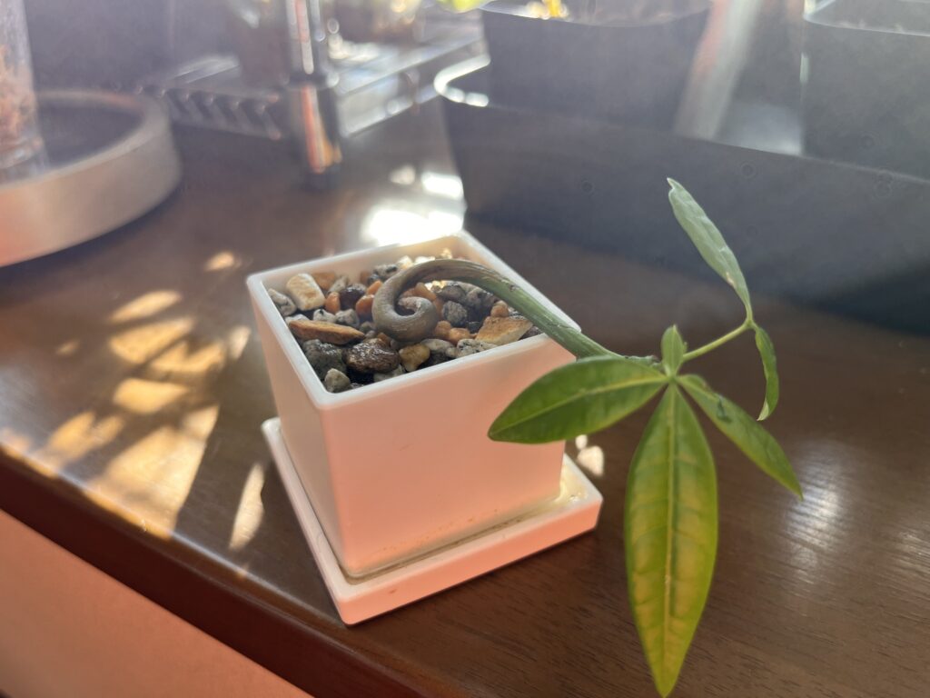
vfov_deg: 53.1
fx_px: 699
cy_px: 349
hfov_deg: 67.3
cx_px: 465
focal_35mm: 26
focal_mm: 5.1
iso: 32
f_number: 1.6
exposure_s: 1/142
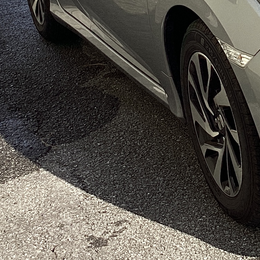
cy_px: -4
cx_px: 271
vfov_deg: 14.4
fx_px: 1011
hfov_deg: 14.4
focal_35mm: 119
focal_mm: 3.3
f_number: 2.4
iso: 25
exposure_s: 1/1131
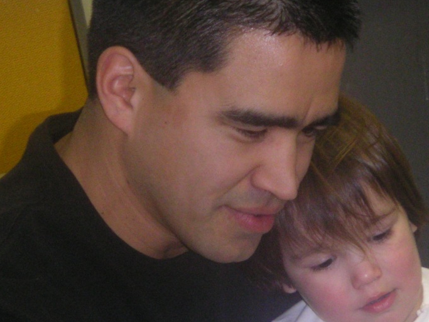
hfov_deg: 15.2
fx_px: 1611
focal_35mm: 130
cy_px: 163
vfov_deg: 11.4
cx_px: 227
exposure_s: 1/111
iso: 200
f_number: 3.7
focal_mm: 14.4
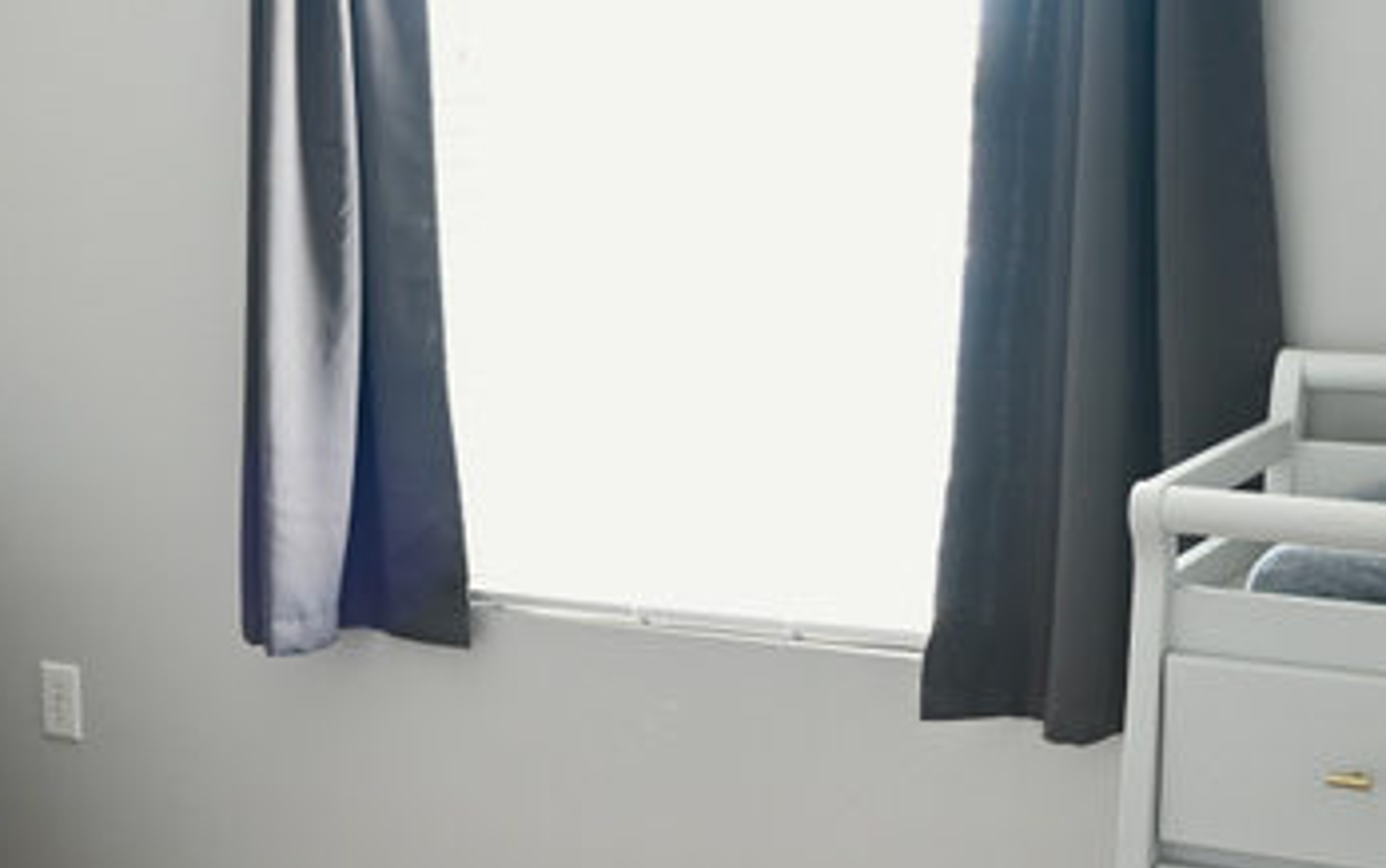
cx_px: 358
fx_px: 2721
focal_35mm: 72
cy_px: 522
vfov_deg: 18.1
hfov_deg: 28.2
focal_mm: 24
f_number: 9
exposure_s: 1/1.3
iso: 100
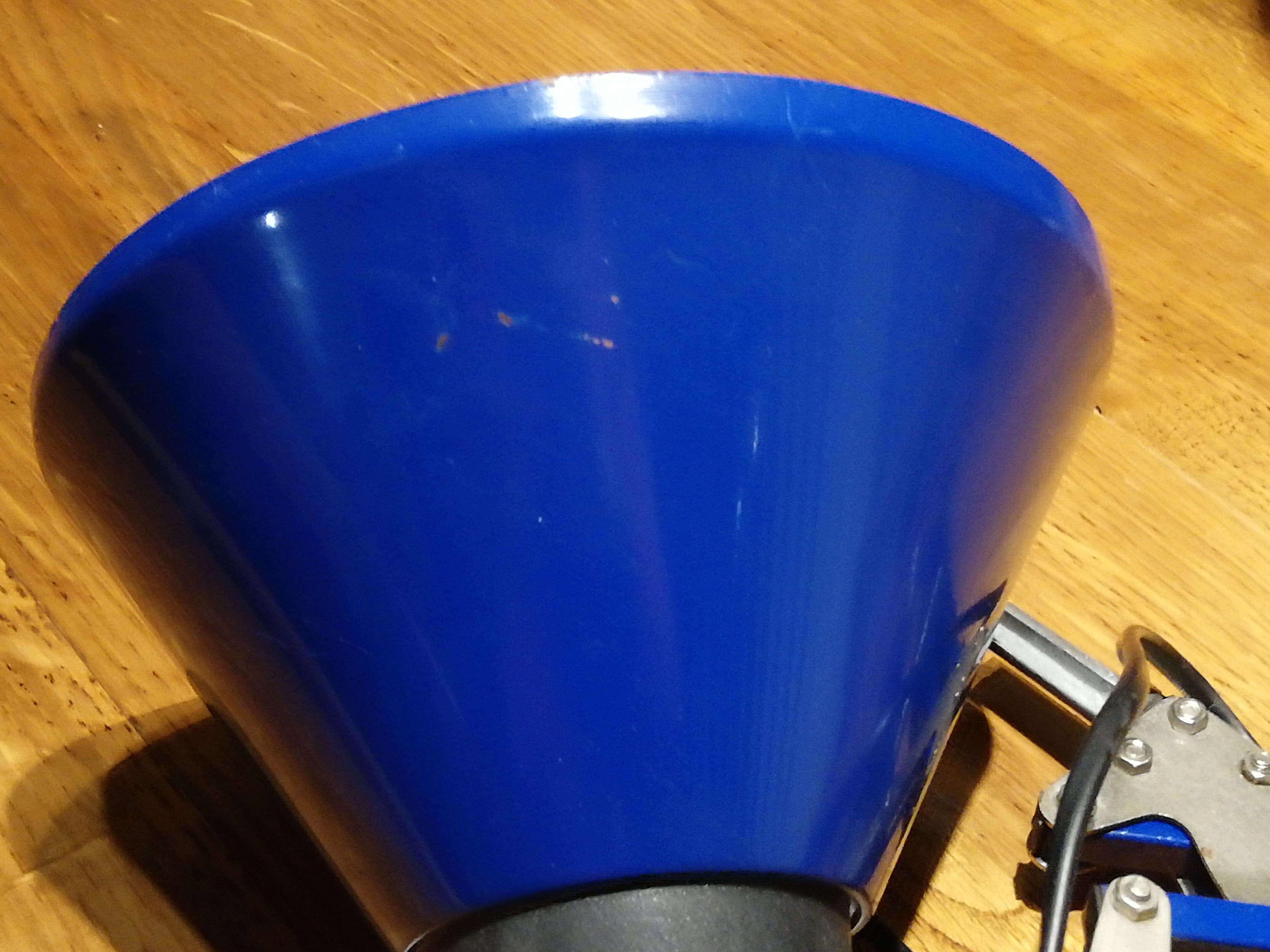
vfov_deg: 25.2
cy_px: 476
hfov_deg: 33.2
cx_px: 635
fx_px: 2128
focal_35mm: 58
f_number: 2.2
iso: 800
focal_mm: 3.81
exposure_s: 1/16.7
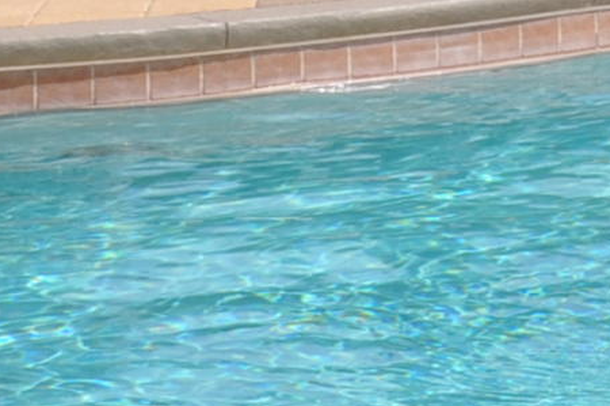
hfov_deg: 7.8
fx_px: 3724
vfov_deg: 6.2
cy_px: -158
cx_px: 1955
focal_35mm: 220
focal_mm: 22
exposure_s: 1/400
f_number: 10
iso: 200
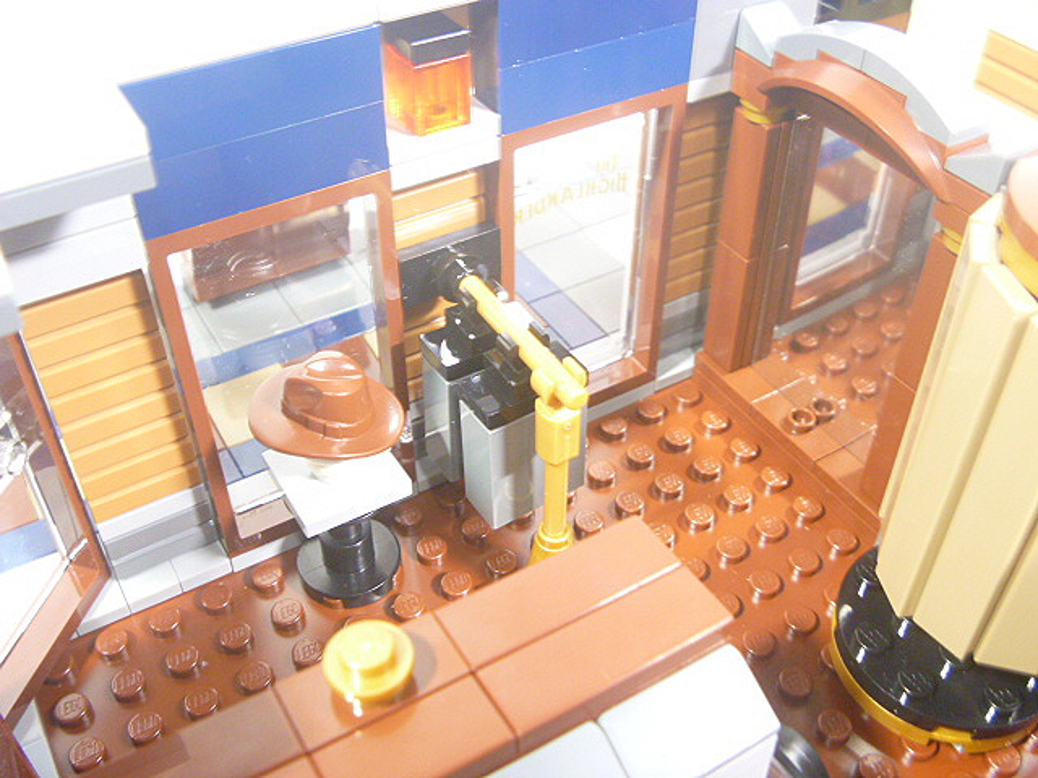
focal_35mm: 35
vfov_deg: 40.7
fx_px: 1050
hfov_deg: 52.6
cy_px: 389
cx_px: 519
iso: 400
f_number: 3.5
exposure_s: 1/4
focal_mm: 6.3
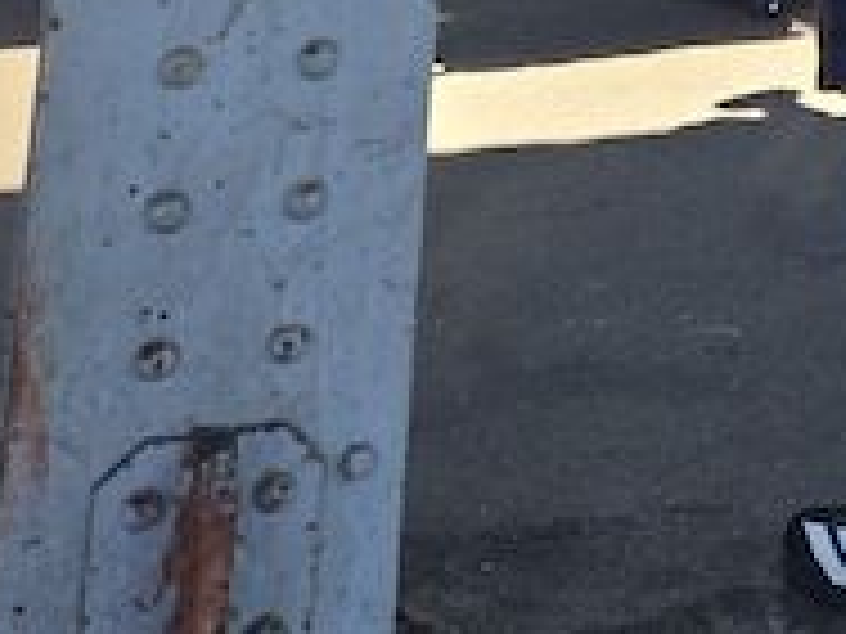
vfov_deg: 12.8
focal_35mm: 98
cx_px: 1454
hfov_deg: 17.0
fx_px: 2395
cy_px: -706
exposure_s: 1/178
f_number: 1.8
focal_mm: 5.4
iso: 25
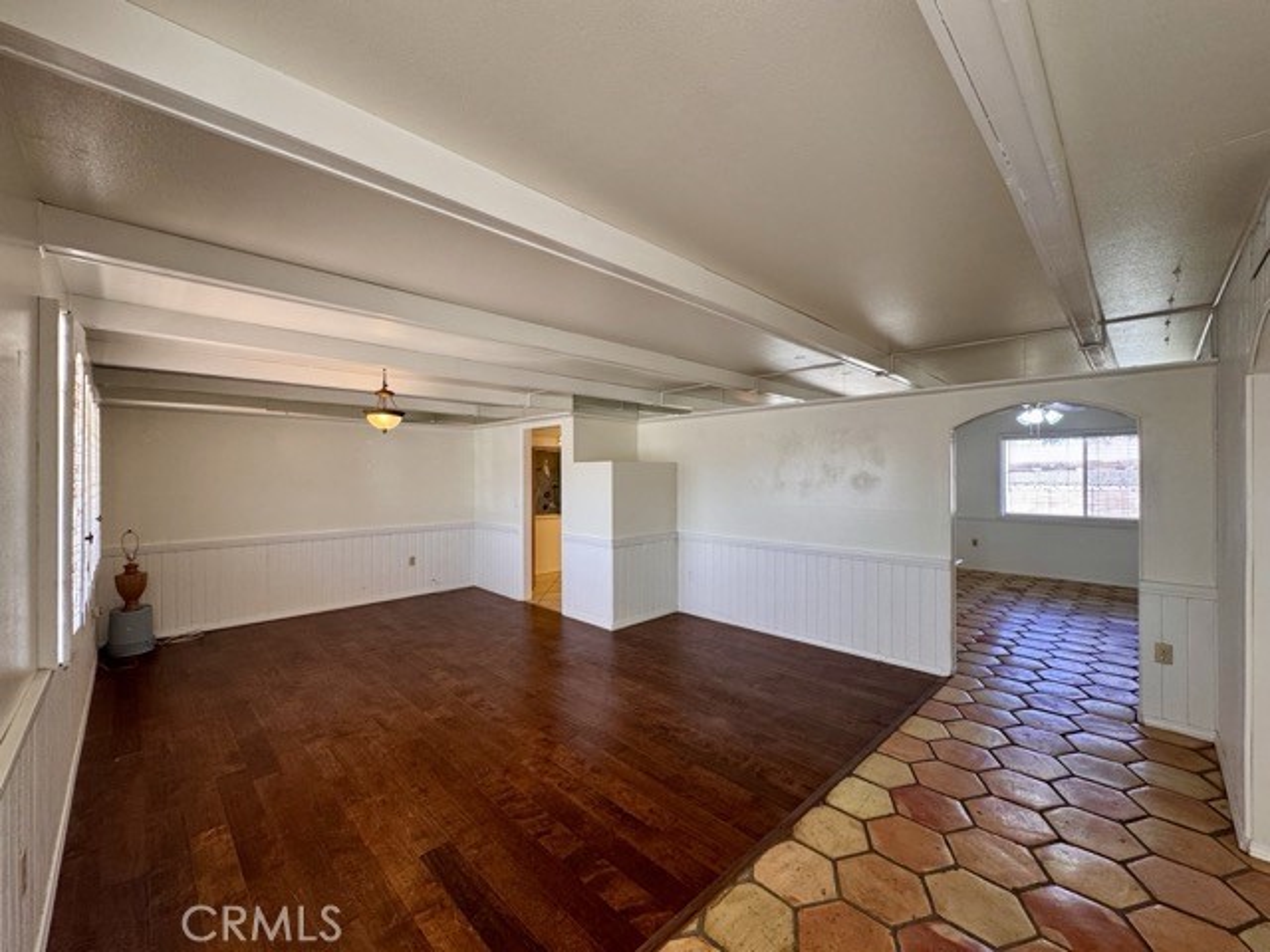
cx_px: 635
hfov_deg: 102.1
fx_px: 514
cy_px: 476
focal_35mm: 14
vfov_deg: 85.7
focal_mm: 2.22
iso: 200
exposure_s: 1/120
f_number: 2.2
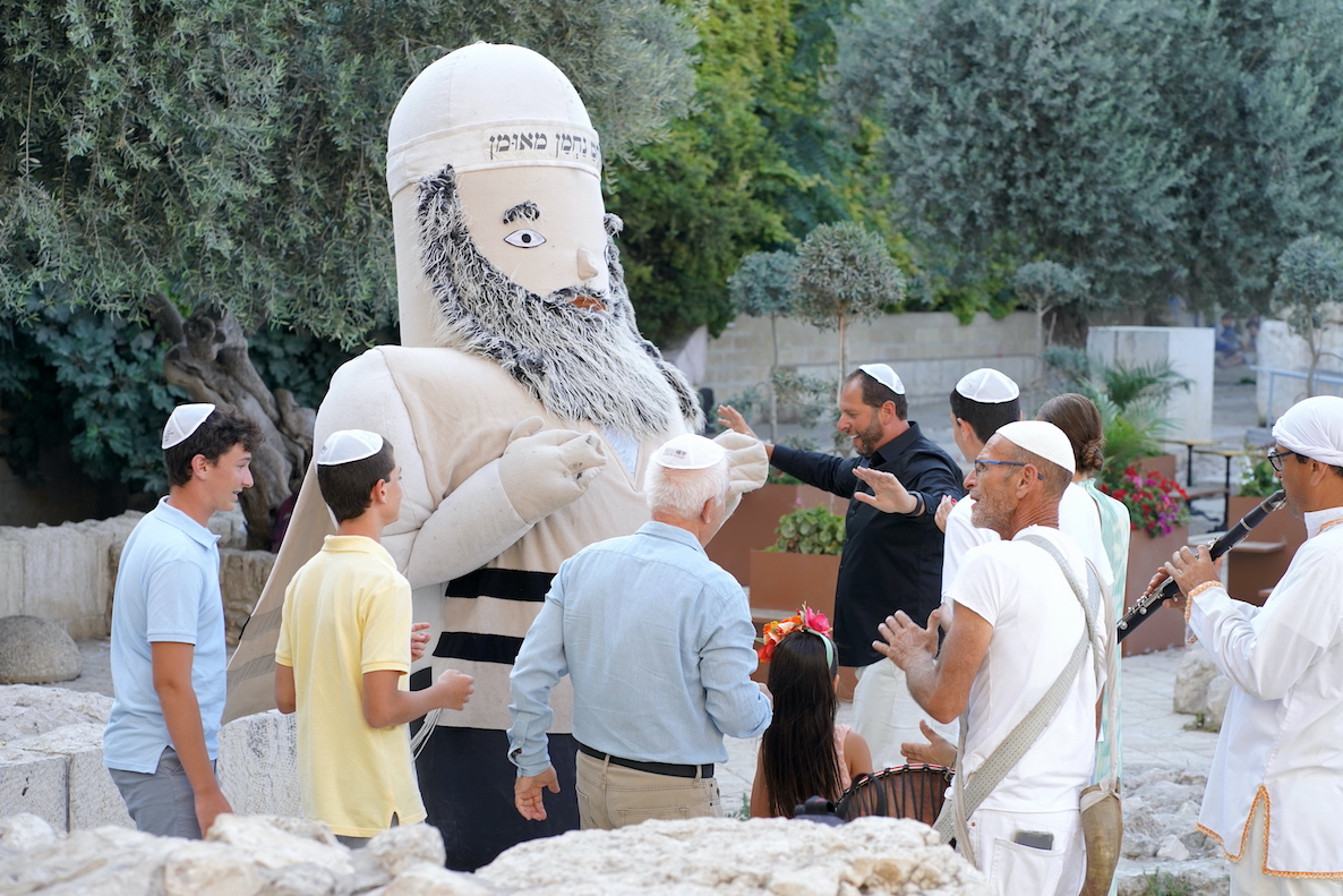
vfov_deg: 15.9
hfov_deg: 23.6
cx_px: 668
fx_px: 3208
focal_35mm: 86
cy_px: 449
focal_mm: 85
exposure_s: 1/400
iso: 800
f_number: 5.6
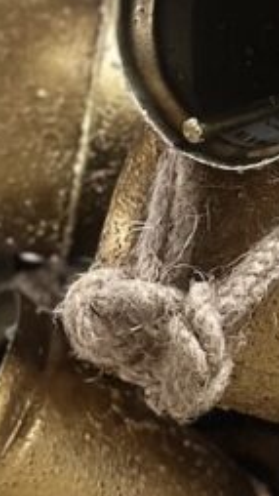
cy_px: -221
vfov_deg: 9.9
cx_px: 363
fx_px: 2773
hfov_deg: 5.7
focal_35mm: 211
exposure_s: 1/40
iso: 500
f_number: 1.78
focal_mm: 6.86
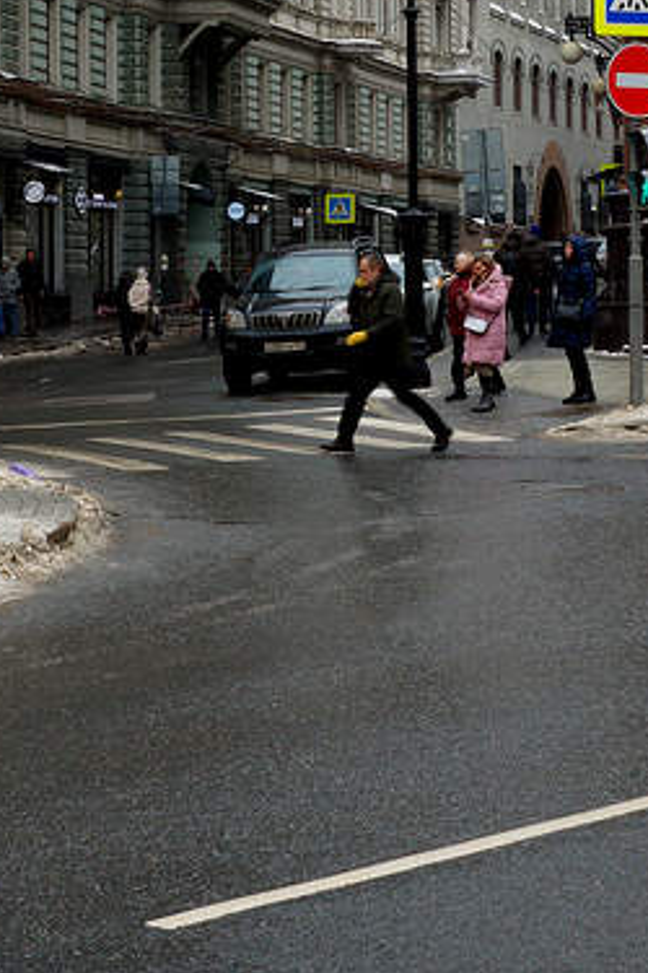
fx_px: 2592
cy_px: 283
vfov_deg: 21.1
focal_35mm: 96
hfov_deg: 14.1
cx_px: 38
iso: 160
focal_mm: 24
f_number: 8
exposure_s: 1/60
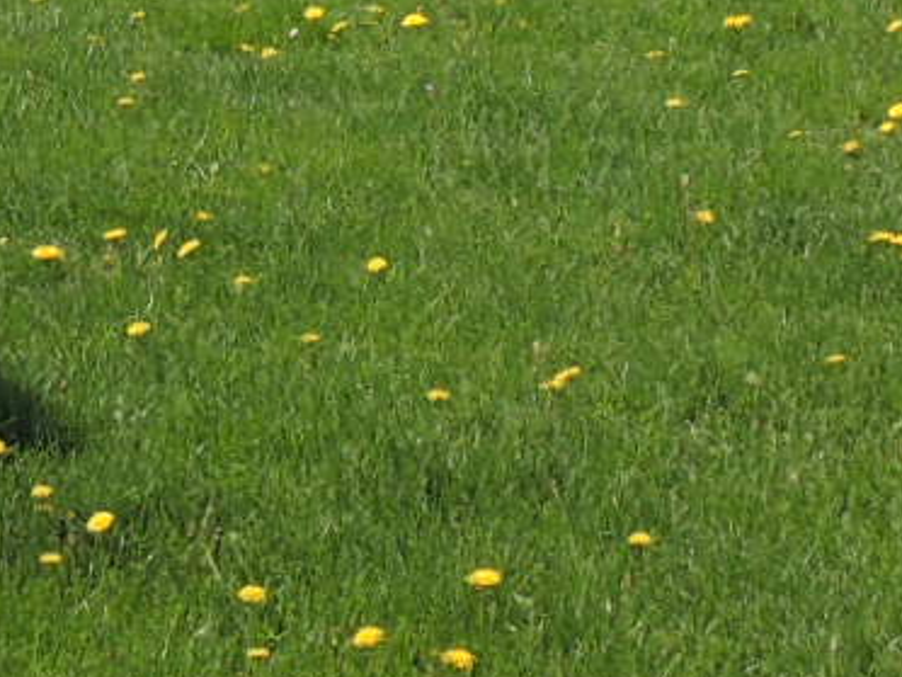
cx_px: -436
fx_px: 4768
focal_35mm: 183
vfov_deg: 7.9
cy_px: -405
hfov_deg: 10.4
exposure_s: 1/800
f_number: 3.1
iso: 100
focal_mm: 5.3
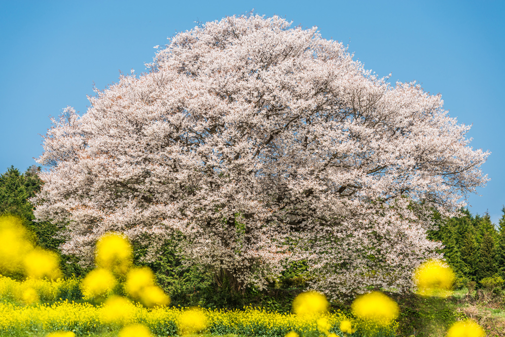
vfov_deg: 11.0
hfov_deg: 16.4
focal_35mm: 125
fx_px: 1754
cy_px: 168
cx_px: 252
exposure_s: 1/200
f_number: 5.6
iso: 100
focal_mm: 125
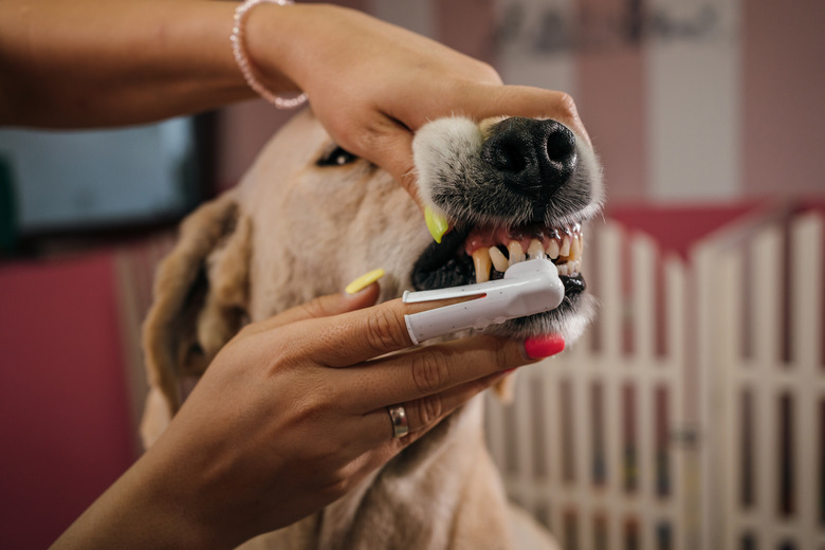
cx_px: 412
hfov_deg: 54.4
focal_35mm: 35
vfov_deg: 37.9
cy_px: 275
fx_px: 802
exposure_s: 1/200
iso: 1000
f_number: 3.5
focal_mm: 35
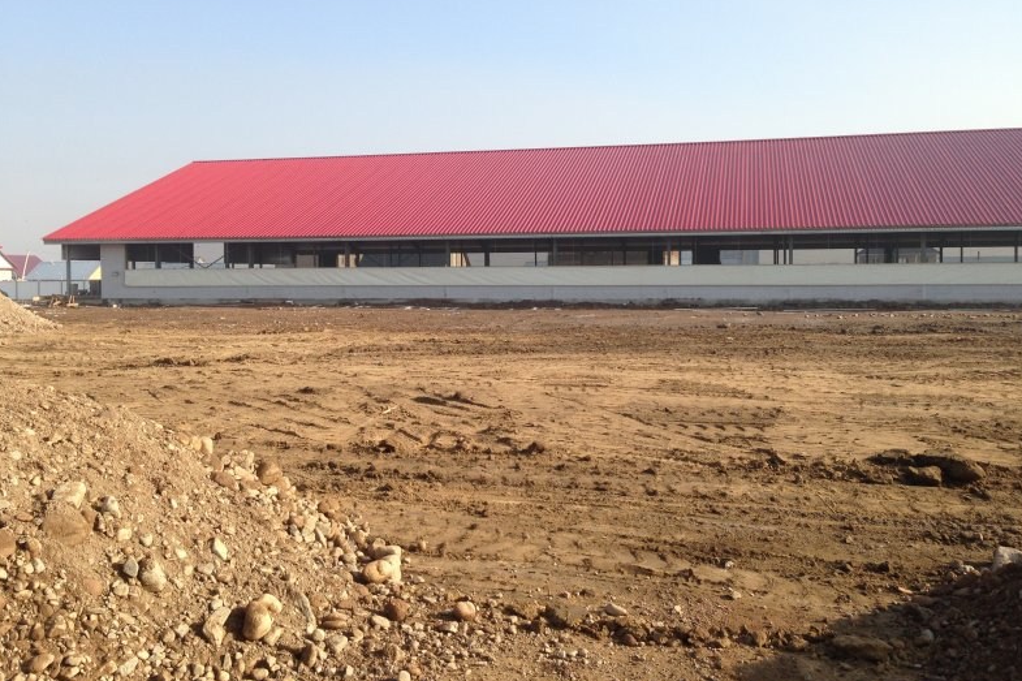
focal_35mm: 35
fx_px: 993
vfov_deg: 37.8
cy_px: 298
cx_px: 513
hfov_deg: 54.4
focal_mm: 4.12
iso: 50
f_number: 2.4
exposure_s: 1/742
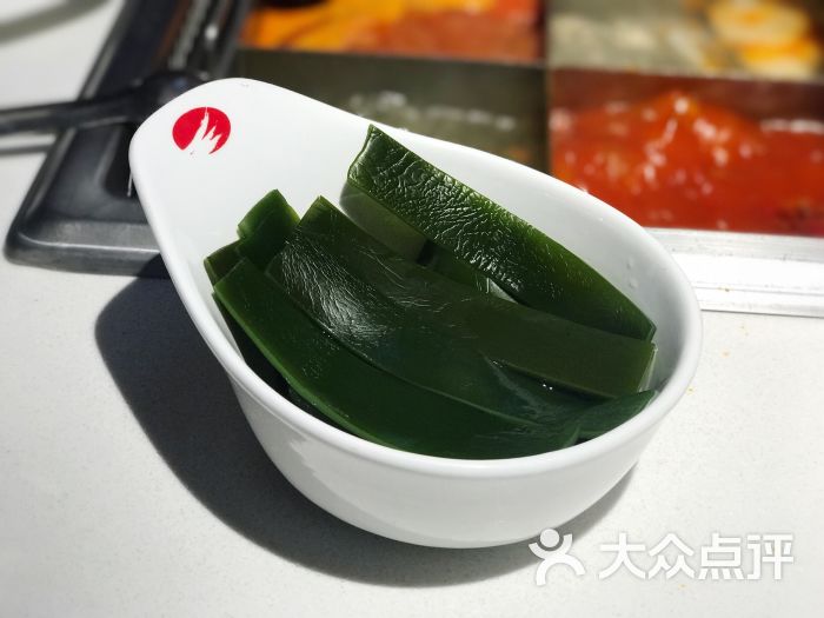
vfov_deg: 25.7
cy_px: 309
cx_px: 412
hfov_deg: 33.8
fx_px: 1357
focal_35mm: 57
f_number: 2.8
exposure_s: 1/50
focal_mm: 6.6
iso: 80
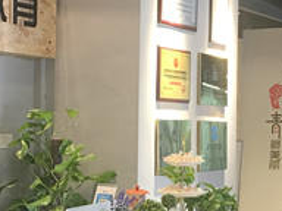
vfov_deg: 13.8
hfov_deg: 18.4
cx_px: 53
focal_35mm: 106
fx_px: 864
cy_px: 197
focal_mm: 4.15
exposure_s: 1/17
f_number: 2.2
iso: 64
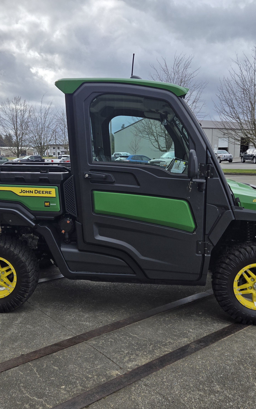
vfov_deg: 58.1
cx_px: 105
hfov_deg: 38.2
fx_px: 368
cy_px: 205
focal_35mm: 33
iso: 25
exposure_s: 1/2664
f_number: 1.8
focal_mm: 5.4
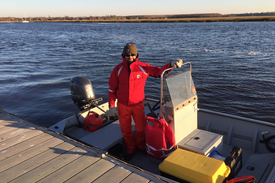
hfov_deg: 60.3
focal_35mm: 31
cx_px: 138
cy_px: 93
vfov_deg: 42.3
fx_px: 237
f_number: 2.2
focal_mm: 4.15
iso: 32
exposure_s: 1/842
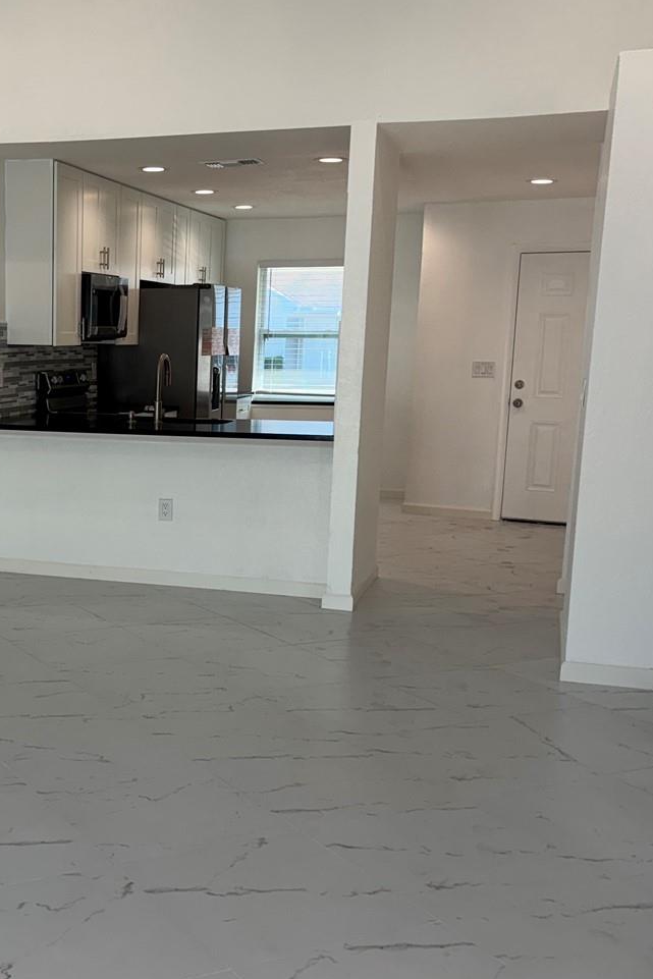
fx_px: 1224
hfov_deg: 28.8
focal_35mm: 45
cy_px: 541
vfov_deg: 43.5
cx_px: 81
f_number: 1.6
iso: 40
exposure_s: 1/212
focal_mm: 5.96
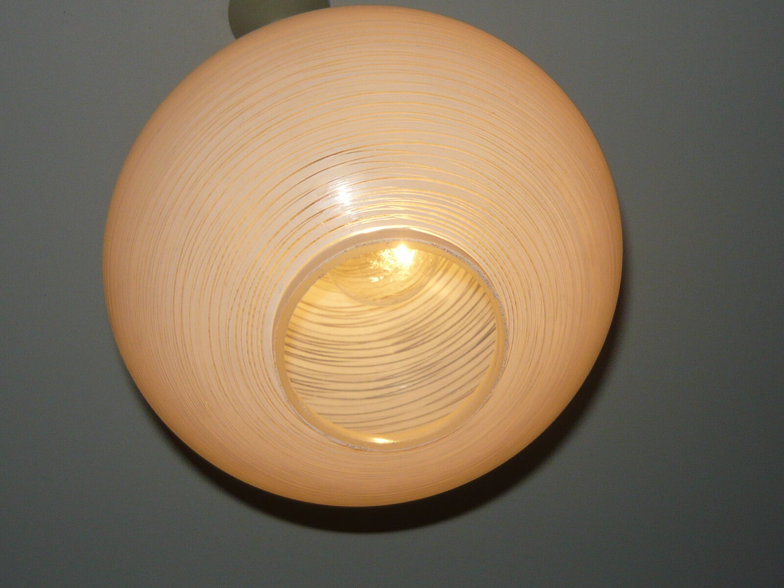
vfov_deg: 25.2
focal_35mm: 58
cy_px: 294
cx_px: 392
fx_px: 1314
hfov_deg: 33.2
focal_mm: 6
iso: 100
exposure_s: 1/640
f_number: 2.9
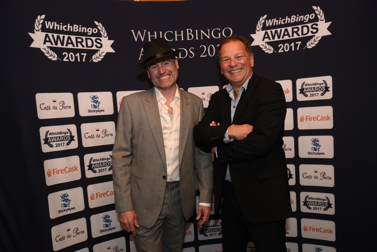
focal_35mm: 29
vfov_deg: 45.0
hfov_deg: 63.6
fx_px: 304
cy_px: 126
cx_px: 188
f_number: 4.5
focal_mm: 29
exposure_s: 1/40
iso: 1600
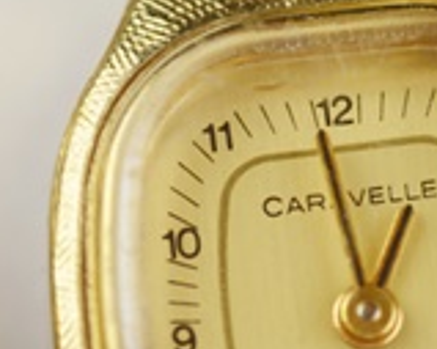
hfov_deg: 6.6
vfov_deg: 5.3
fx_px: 3771
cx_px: 462
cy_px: 223
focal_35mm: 292
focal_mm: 55
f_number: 6.3
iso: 200
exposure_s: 1/160
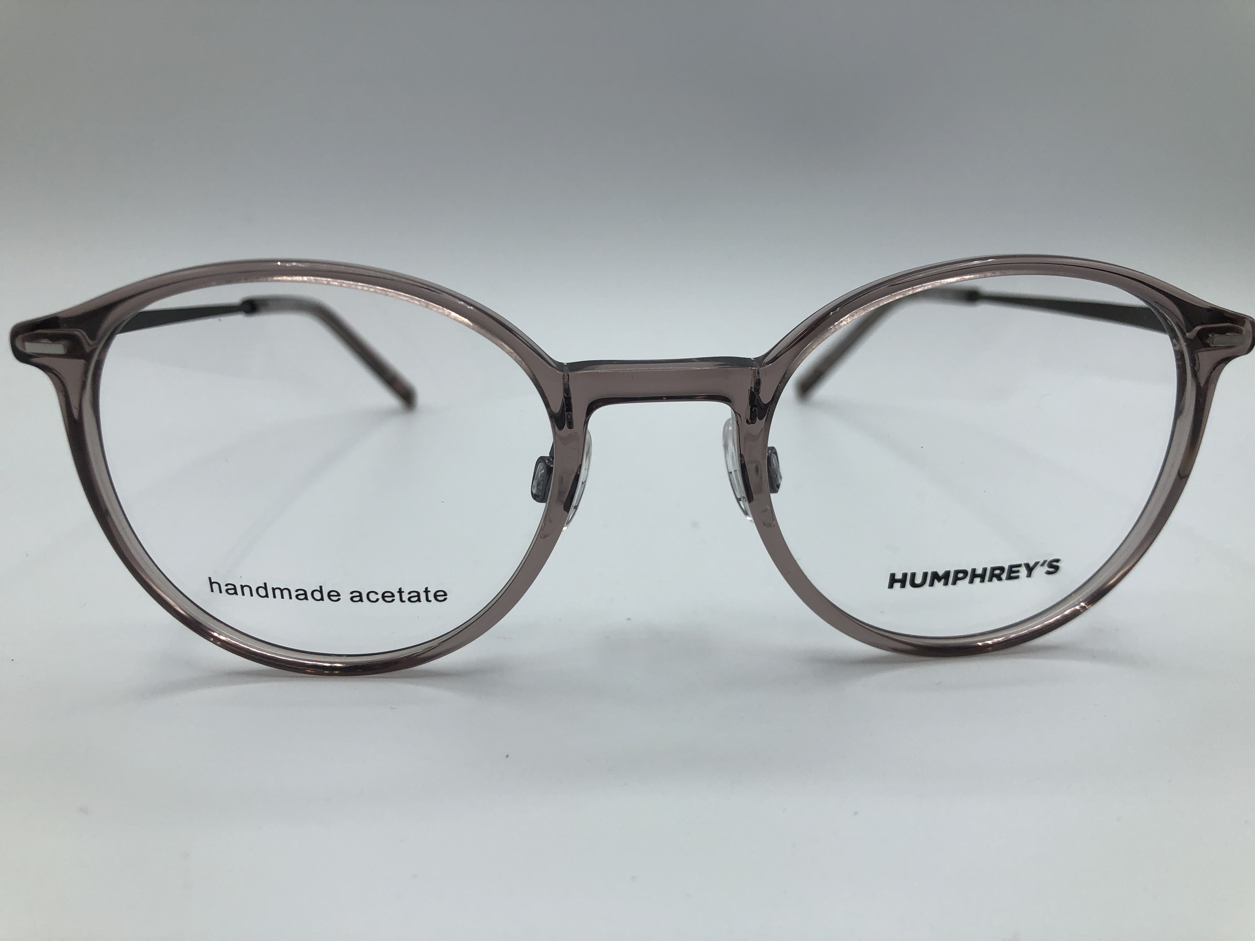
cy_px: 470
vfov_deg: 49.7
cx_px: 628
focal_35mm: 28
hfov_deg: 63.4
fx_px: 1015
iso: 32
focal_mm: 4
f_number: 1.8
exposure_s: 1/1021
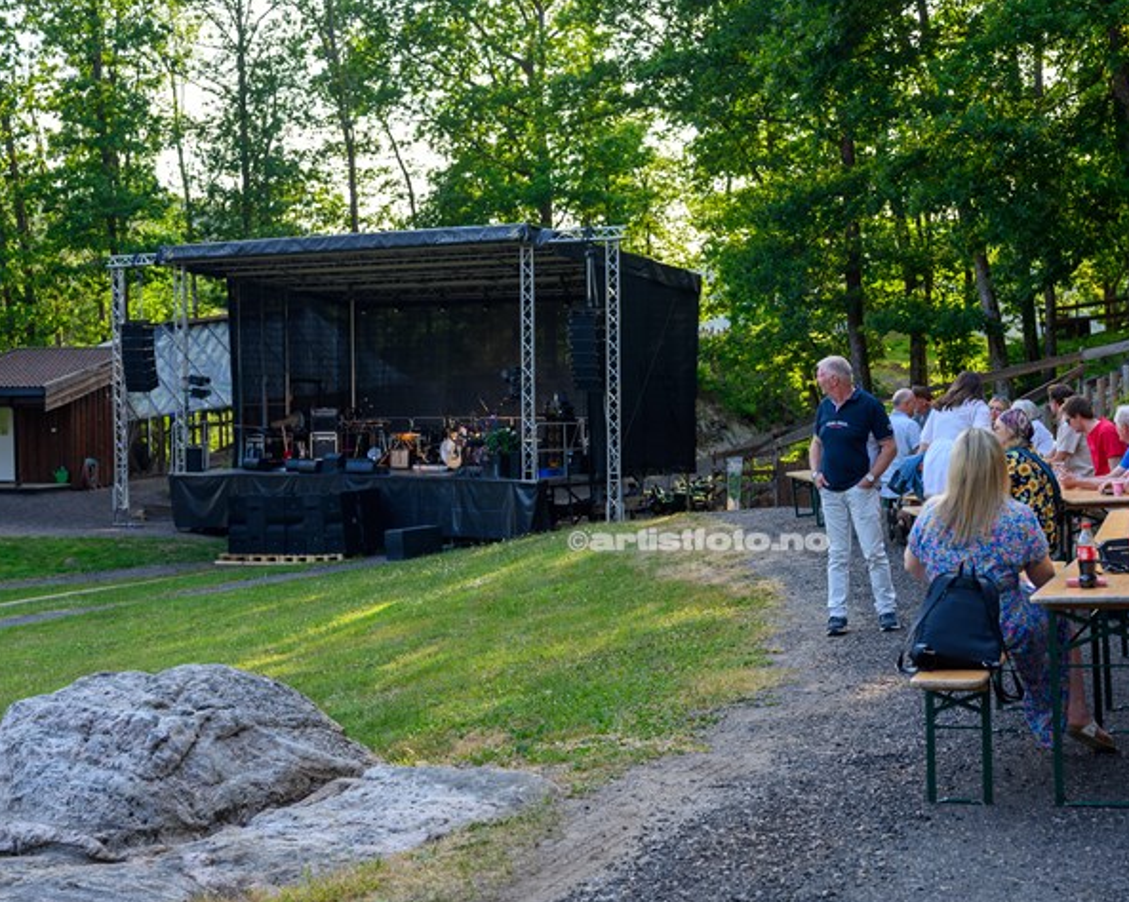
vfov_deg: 26.7
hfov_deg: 33.0
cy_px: 451
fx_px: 1904
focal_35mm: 57
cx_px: 649
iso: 64
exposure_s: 1/80
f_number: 4.5
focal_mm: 50
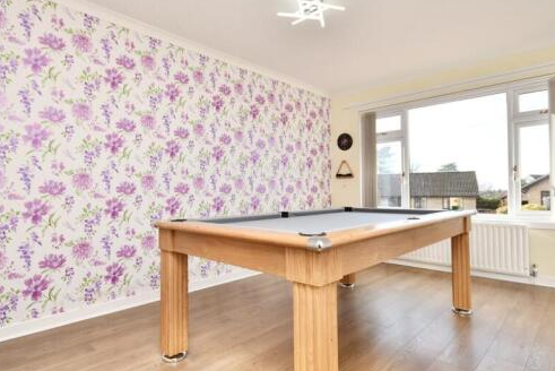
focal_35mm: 20
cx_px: 268
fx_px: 309
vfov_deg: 62.0
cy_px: 186
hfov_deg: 83.9
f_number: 5.6
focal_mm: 10
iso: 180
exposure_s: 1/125
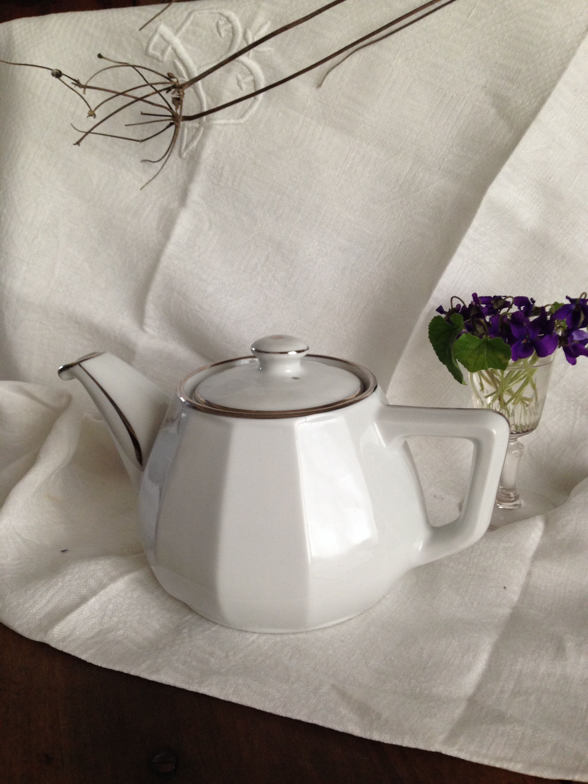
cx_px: 294
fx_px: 747
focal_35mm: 33
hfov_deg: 42.9
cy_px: 392
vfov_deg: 55.4
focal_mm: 4.12
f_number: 2.4
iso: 100
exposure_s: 1/20
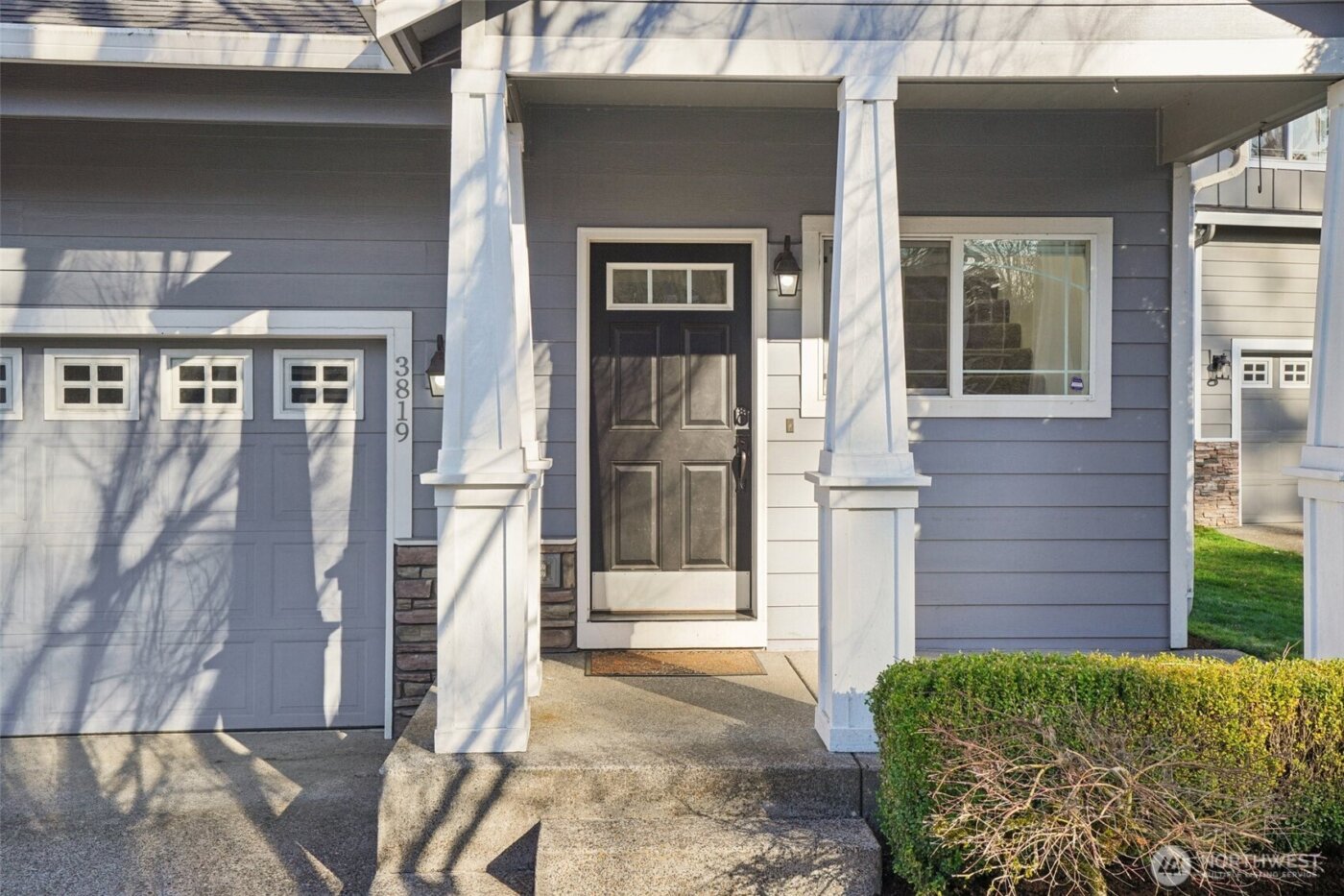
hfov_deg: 54.4
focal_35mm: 35
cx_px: 672
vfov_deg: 37.8
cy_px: 448
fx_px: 1306
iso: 400
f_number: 8
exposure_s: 1/500
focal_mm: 35
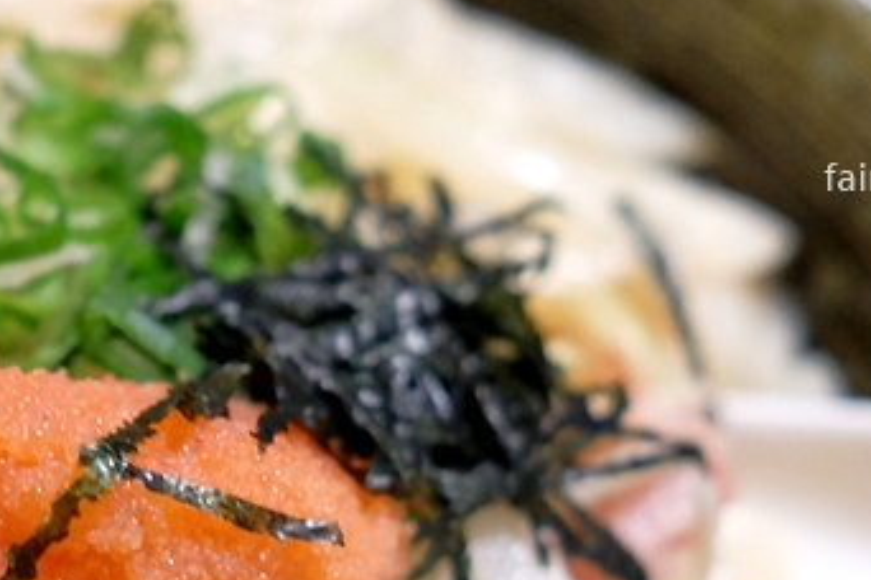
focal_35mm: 92
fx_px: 2226
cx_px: 140
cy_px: 600
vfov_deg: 14.6
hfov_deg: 21.8
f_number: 2.5
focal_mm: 23
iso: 2500
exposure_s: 1/52
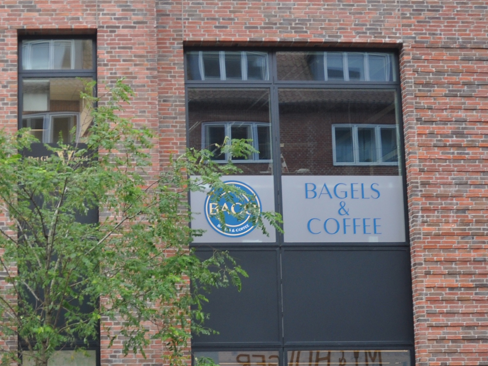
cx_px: 45
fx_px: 987
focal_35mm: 70
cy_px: 297
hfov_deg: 26.8
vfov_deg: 20.7
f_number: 3.5
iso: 200
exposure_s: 1/40
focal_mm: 18
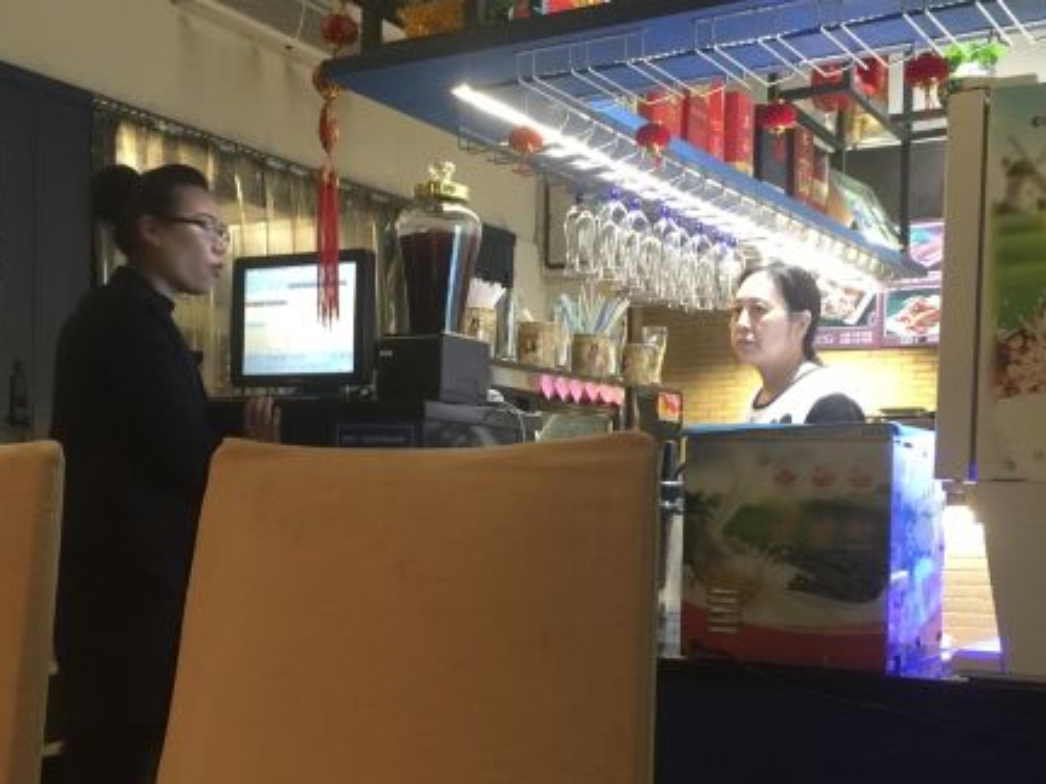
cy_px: 536
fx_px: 1420
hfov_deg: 40.4
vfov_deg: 30.6
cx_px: 547
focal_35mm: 47
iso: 125
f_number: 2.2
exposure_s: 1/10
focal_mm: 4.15
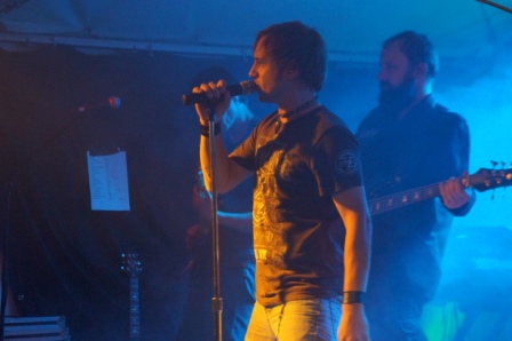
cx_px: 256
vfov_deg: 13.0
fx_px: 1492
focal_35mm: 105
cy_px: 170
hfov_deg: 19.5
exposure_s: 1/80
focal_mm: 70
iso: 3200
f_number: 5
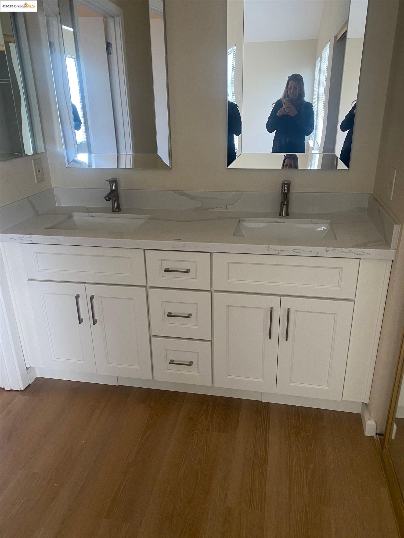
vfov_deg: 67.3
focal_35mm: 26
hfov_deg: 53.1
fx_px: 405
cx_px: 202
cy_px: 269
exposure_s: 1/71
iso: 125
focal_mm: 4.25
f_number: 1.8
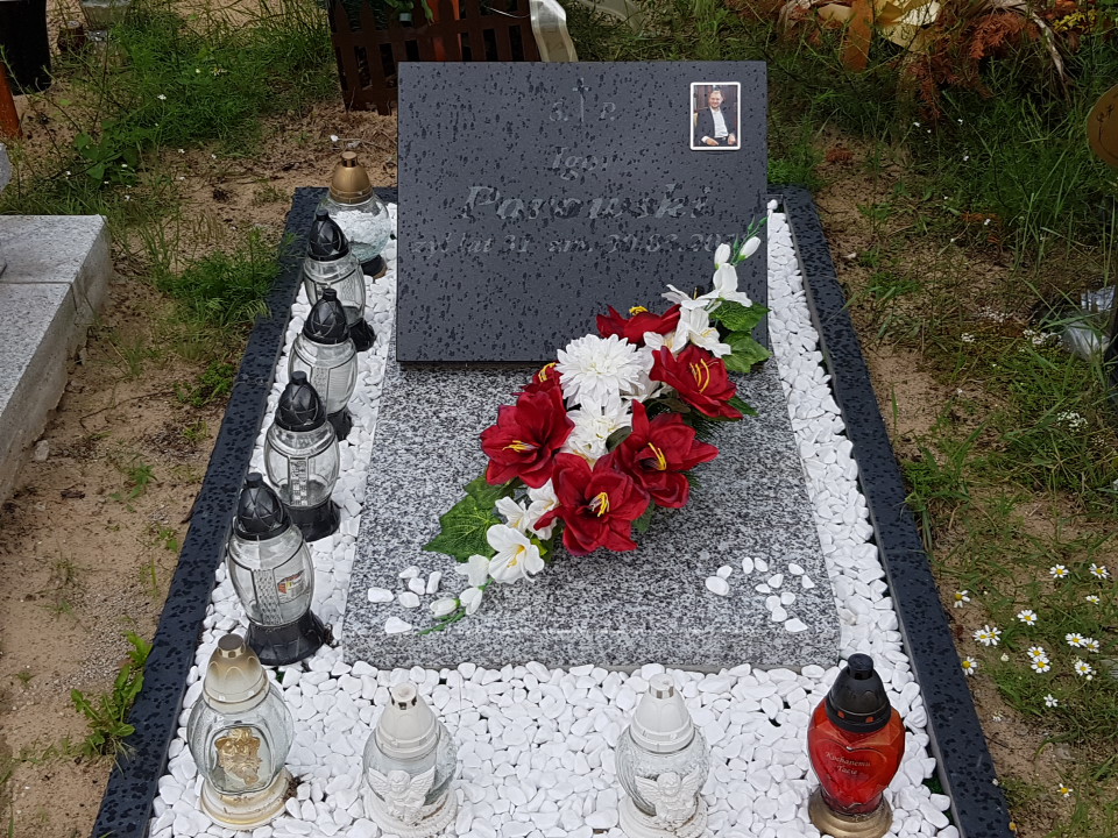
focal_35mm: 26
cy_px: 419
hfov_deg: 67.3
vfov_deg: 53.1
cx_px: 559
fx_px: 840
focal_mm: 4.2
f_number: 1.7
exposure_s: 1/752
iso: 50
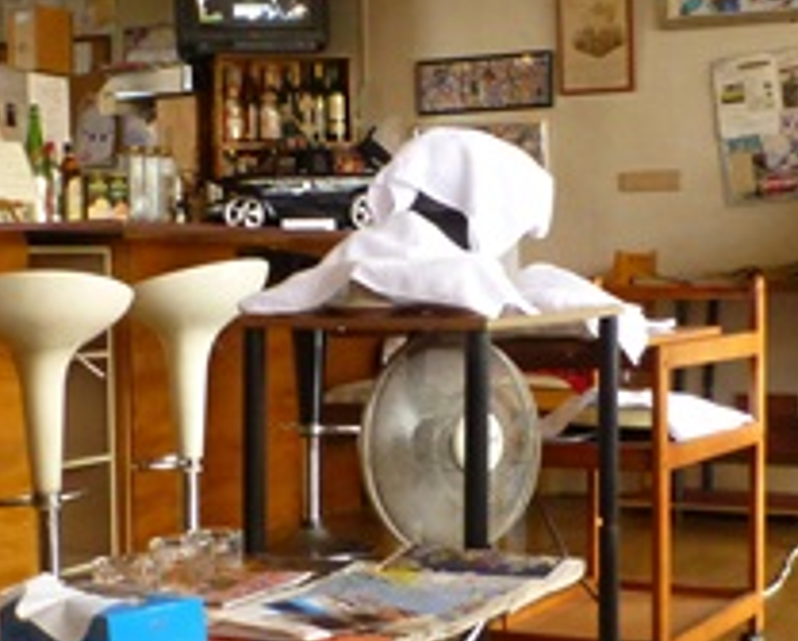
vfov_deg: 21.3
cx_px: 391
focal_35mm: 72
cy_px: 322
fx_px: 1703
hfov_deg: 26.4
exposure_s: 1/15
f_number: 4.5
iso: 400
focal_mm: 4.3
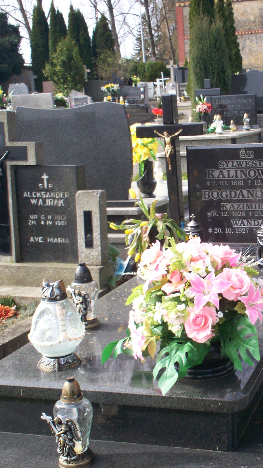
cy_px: 236
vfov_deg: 39.2
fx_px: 657
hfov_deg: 22.2
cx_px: 229
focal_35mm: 53
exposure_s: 1/192
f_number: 4.5
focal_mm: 6
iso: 100
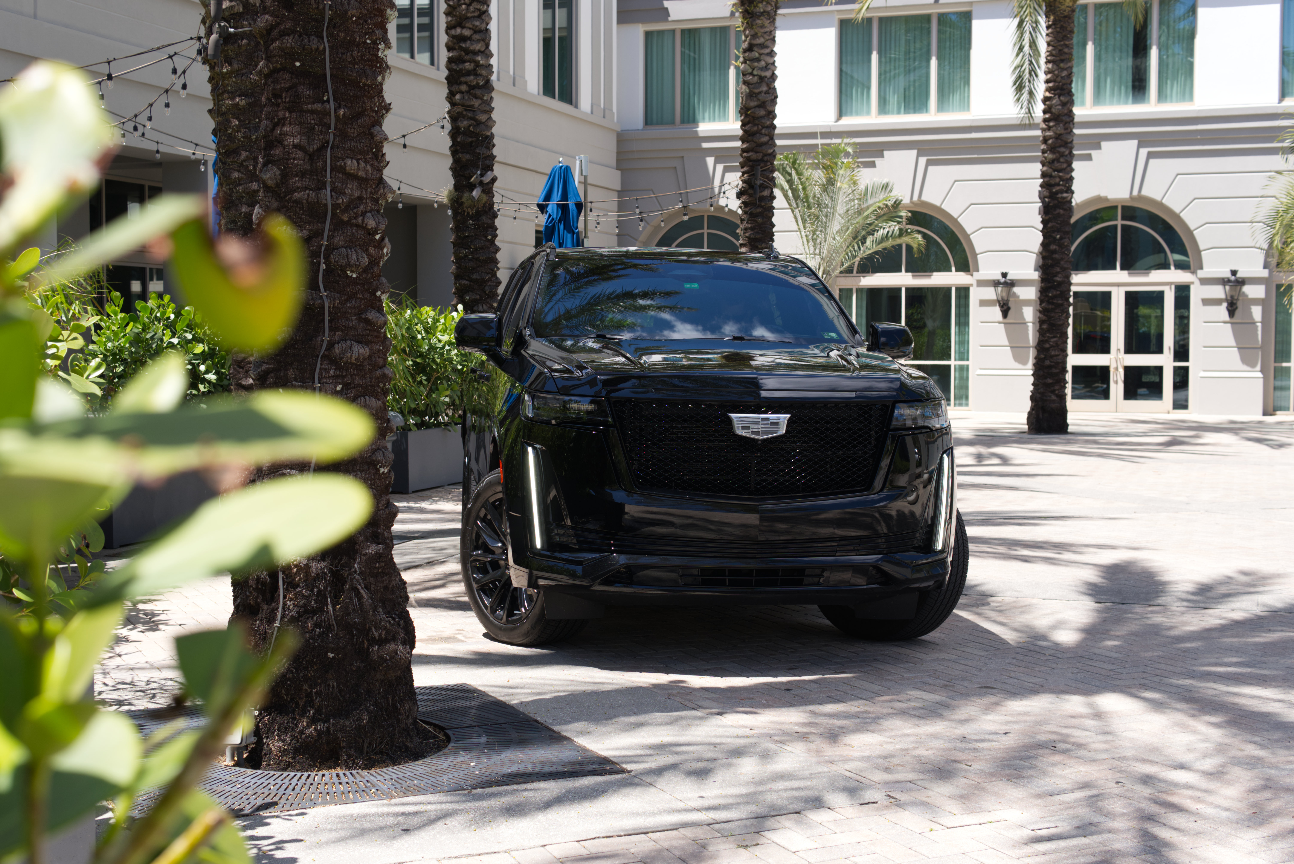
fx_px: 1618
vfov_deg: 29.9
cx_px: 647
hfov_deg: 43.6
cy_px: 432
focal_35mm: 45
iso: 100
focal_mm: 30
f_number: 5
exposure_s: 1/250
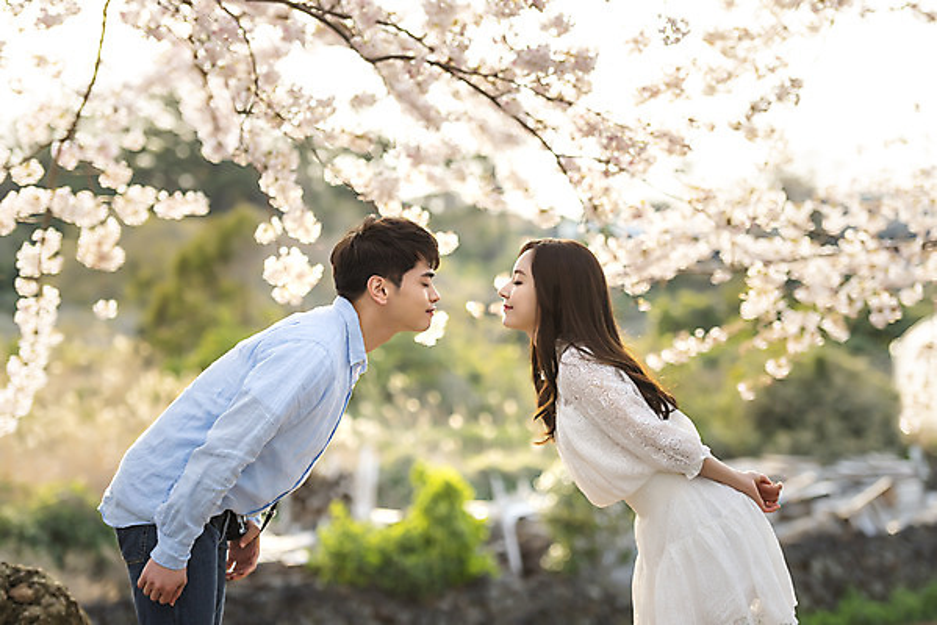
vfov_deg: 13.4
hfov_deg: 20.0
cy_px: 312
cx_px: 468
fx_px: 2656
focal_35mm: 102
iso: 100
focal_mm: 102
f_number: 2.8
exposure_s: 1/640
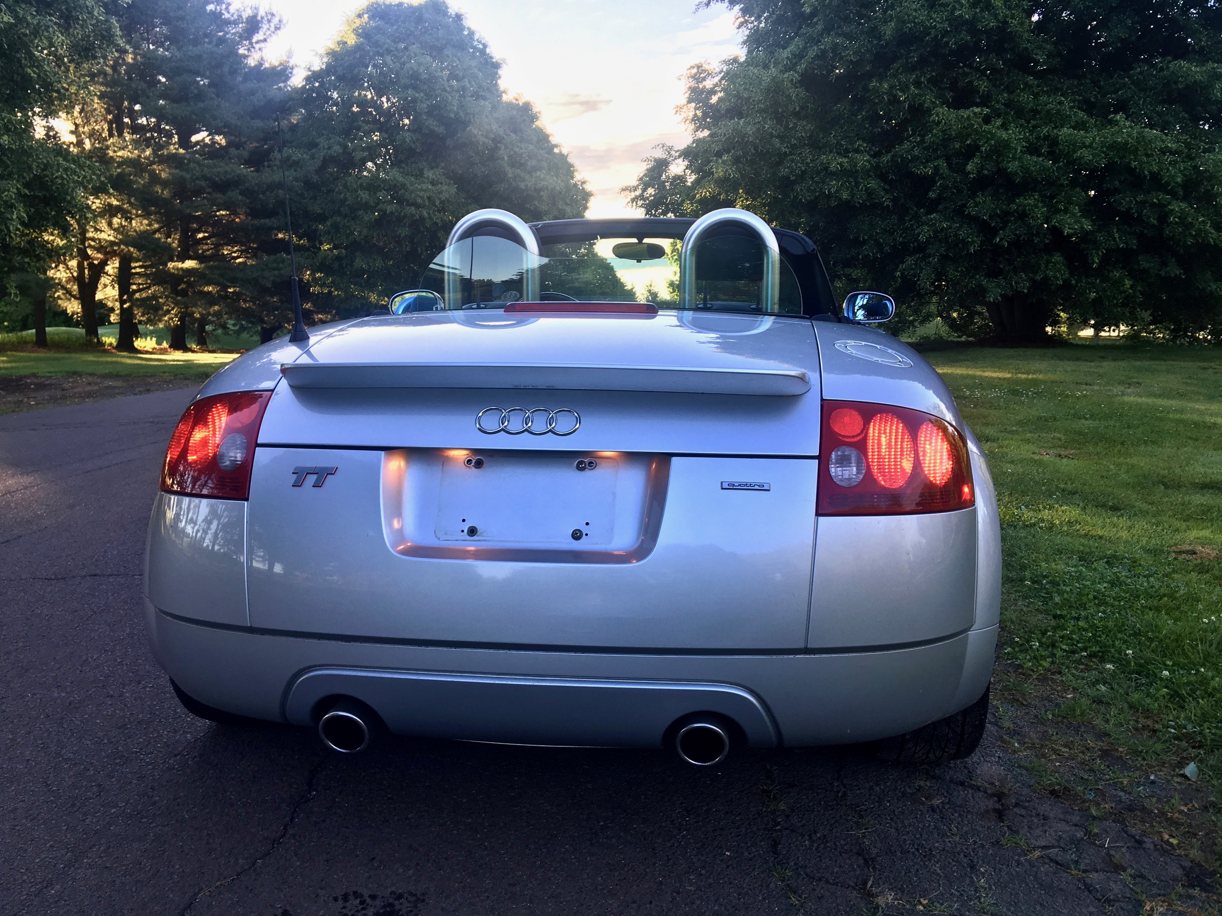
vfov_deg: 48.2
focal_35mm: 29
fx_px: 1024
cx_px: 611
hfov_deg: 61.7
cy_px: 458
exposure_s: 1/120
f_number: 2.2
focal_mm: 4.15
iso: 25
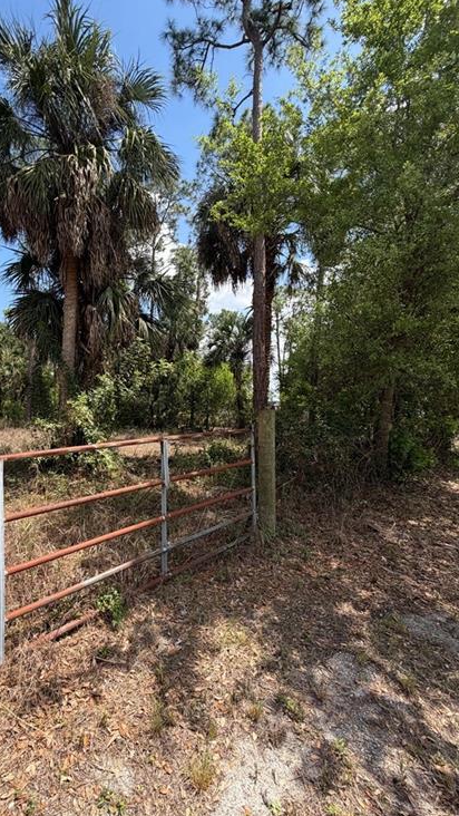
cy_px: 392
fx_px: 346
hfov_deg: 65.5
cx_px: 156
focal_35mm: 16
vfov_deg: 99.3
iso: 40
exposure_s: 1/770
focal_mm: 2.22
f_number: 2.2
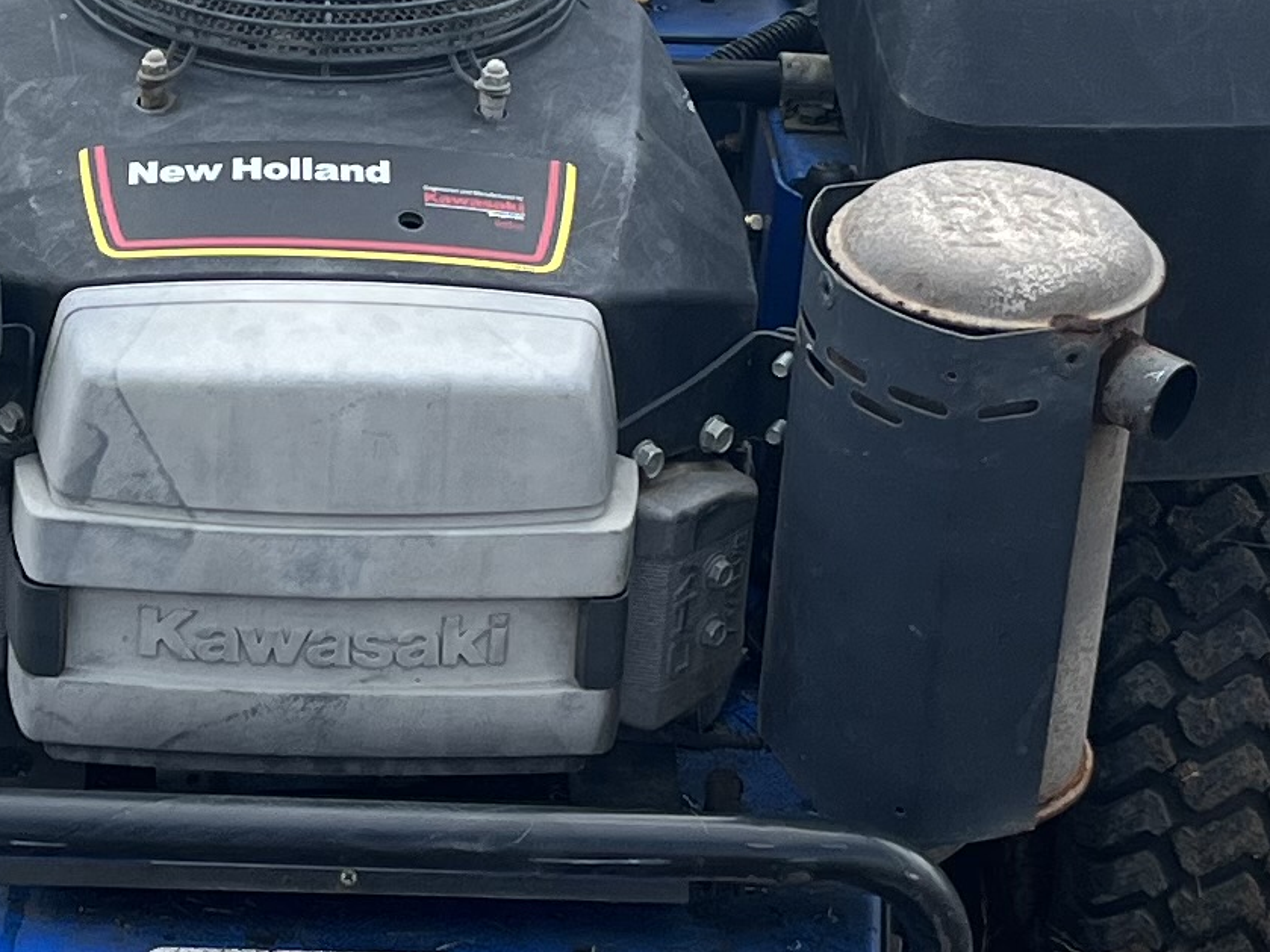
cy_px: 226
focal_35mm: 125
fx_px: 4585
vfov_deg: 11.8
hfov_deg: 15.6
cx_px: 132
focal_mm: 5.1
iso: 50
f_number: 1.6
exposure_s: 1/1212
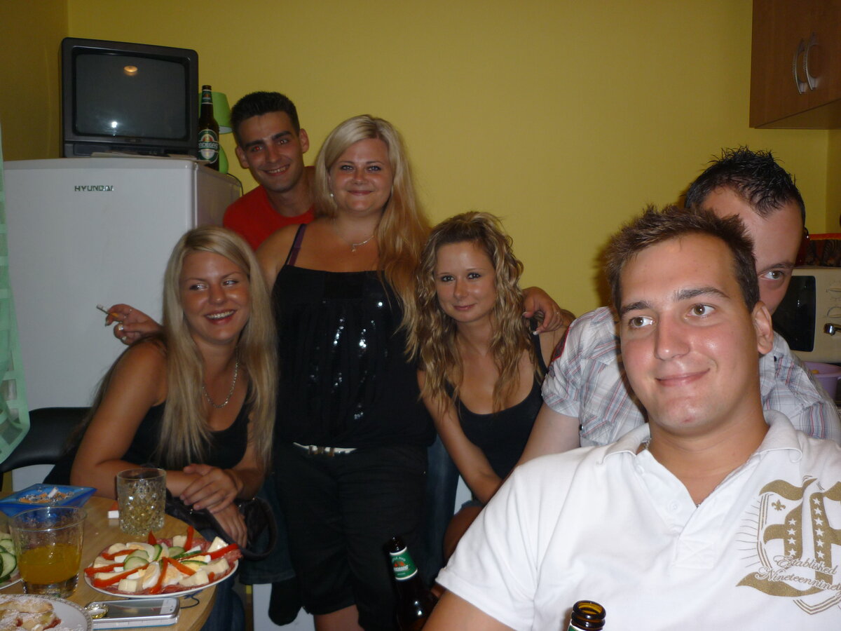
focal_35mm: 33
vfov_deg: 42.9
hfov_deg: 55.4
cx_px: 420
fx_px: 802
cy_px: 316
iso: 100
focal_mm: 5.5
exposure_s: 1/30
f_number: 2.8
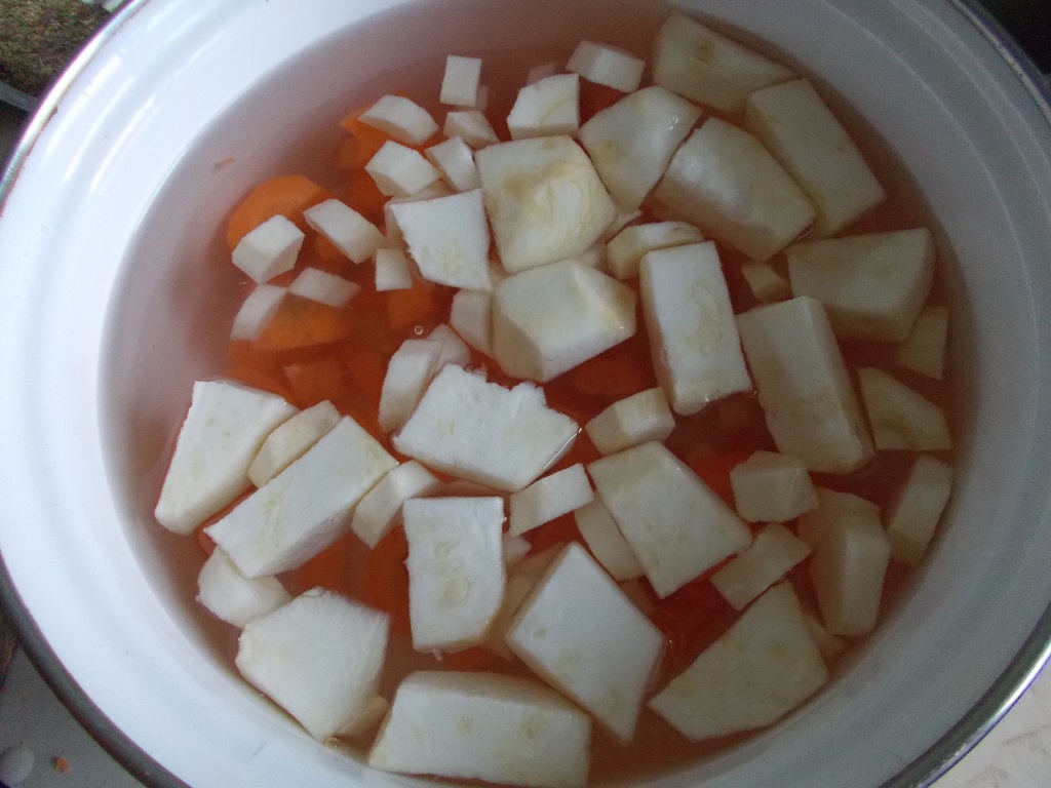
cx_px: 526
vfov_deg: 53.1
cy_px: 394
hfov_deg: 67.3
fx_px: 789
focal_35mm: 26
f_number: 3.2
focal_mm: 4.6
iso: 500
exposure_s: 1/125
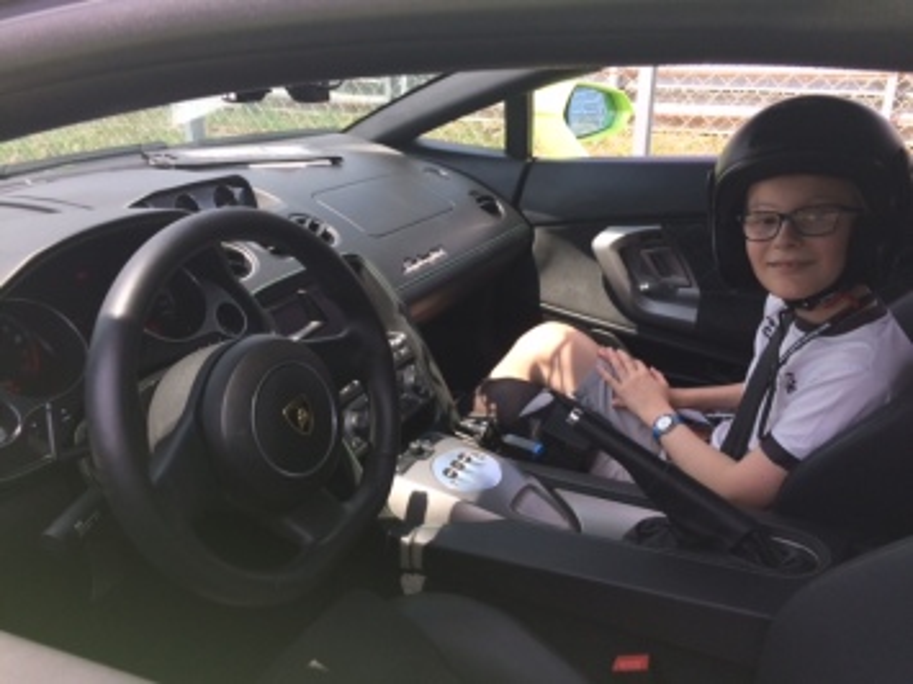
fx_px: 765
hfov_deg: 61.7
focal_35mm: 29
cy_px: 342
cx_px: 456
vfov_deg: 48.2
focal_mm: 4.15
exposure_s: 1/526
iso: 32
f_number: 2.2
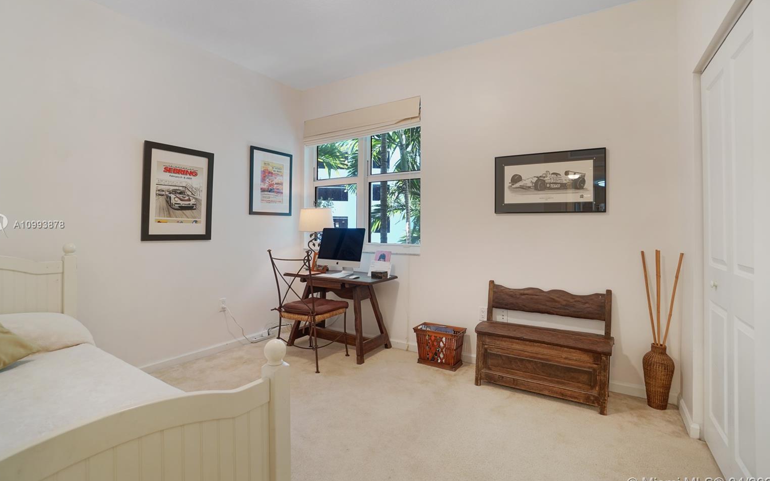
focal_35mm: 16
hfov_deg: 97.8
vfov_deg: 71.2
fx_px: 336
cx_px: 388
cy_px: 225
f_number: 6.3
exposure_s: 1/40
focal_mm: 10
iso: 200
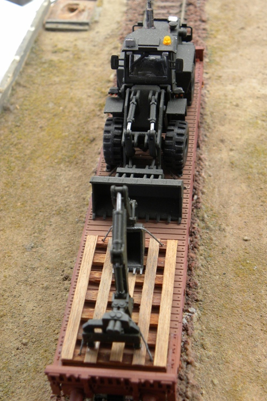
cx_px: 144
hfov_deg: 22.2
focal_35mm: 61
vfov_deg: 32.9
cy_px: 202
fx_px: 679
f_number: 3.5
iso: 138
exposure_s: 1/62.4
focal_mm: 10.3
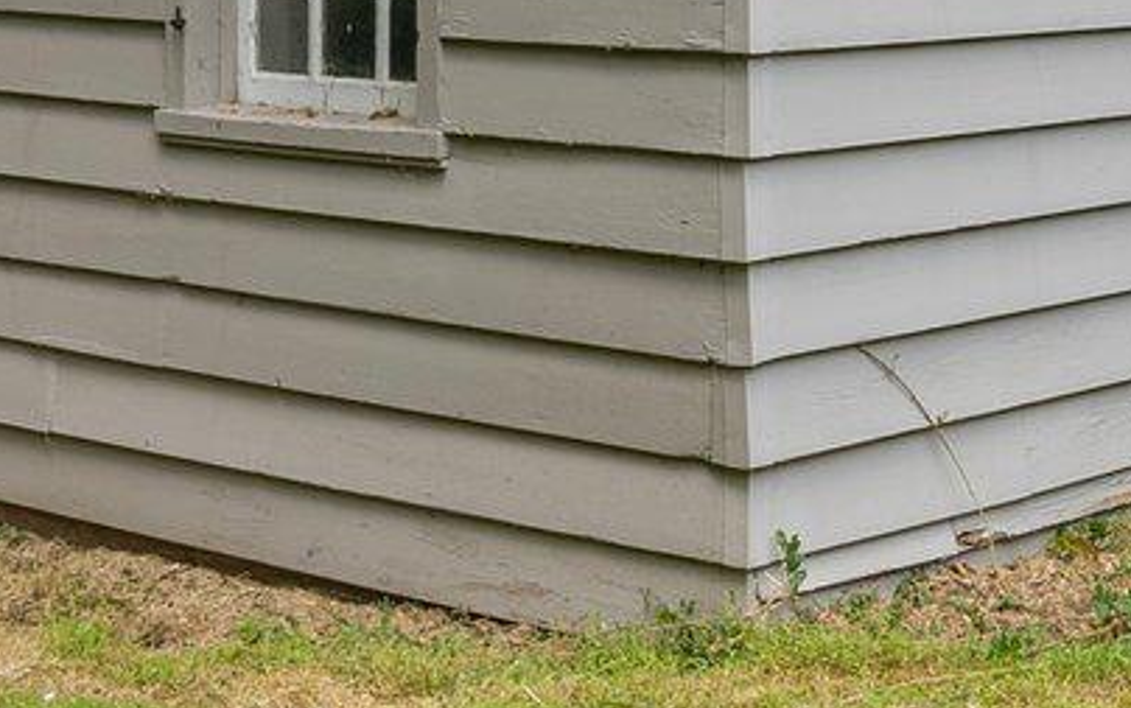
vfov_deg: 13.7
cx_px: 789
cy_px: -141
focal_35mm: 93
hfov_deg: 22.2
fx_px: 2868
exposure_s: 1/60
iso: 640
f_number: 11
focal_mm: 18
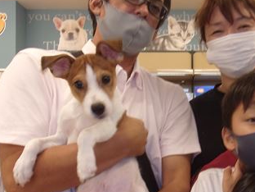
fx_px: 383
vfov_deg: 27.9
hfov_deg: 35.8
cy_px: 120
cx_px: 198
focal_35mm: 52
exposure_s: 1/34
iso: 138
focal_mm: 4.9
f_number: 3
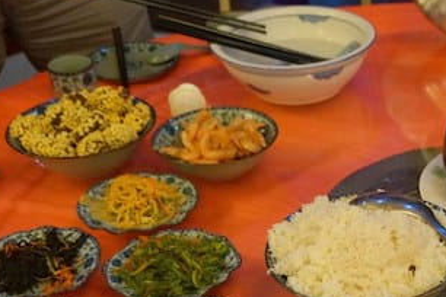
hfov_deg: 23.4
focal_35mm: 82
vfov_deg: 16.0
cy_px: 355
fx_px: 1020
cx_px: 474
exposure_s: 1/60
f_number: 4
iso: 1250
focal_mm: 21
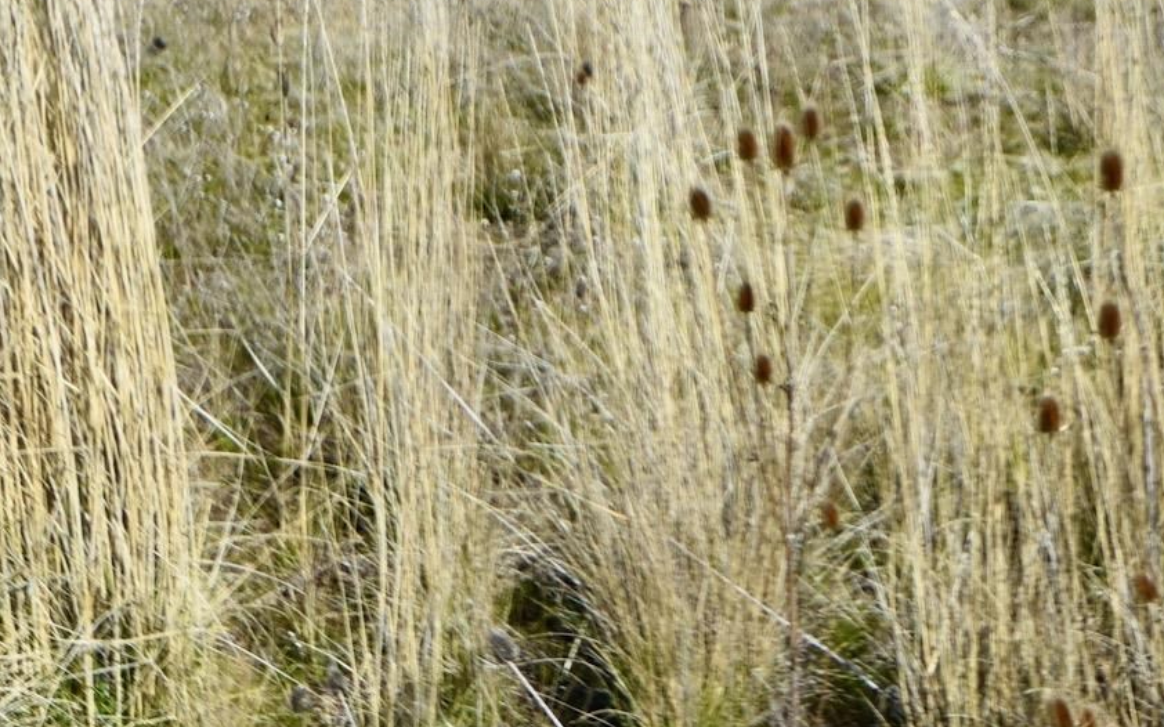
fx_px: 3457
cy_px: -415
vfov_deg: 11.4
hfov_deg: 19.0
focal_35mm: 109
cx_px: 810
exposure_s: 1/320
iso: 100
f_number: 9
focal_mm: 24
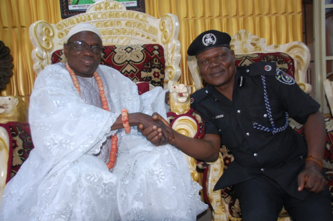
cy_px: 110
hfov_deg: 57.3
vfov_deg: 39.9
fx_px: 305
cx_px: 166
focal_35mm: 33
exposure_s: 1/60
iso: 800
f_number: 4
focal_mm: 22
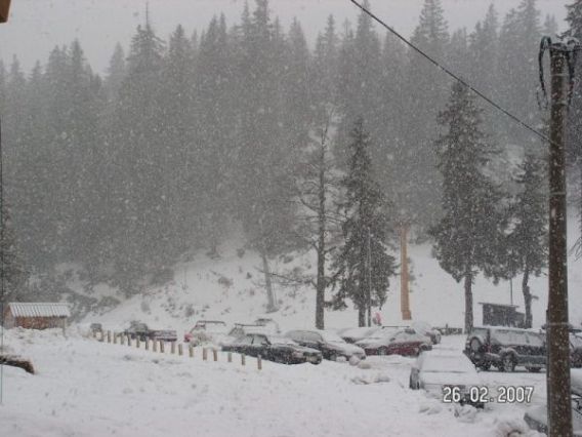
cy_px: 218
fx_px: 1059
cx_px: 291
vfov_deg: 23.3
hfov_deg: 30.7
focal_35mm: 63
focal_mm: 10.6
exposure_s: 1/160
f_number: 3.3
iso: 50
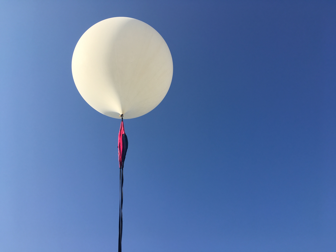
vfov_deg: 48.2
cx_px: 168
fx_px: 281
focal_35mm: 29
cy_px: 126
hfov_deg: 61.7
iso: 25
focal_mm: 4.15
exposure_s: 1/1603
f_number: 2.2
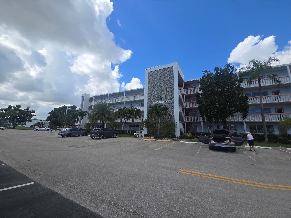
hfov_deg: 106.2
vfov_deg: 89.9
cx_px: 146
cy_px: 109
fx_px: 109
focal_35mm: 13
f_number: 2.2
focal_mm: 2.2
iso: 50
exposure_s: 1/2531
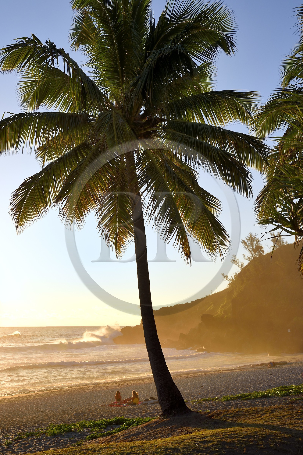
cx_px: 152
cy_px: 228
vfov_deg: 42.8
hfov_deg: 29.2
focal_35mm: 46
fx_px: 581
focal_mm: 46
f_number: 9
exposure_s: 1/250
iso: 200
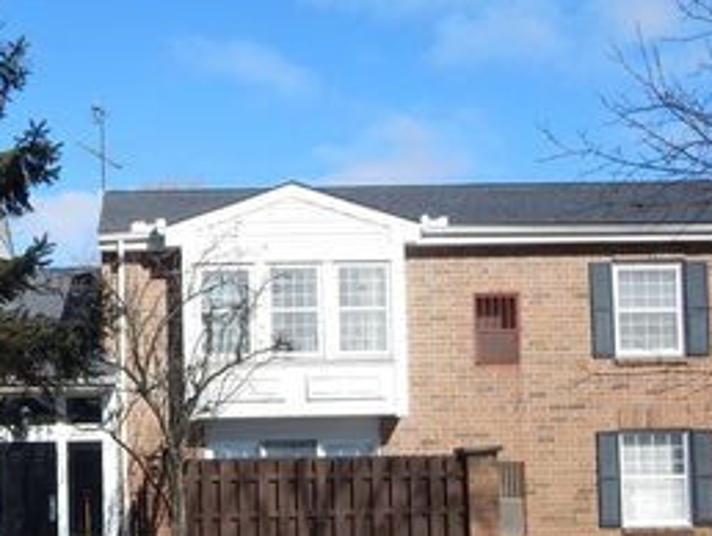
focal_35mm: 60
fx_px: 1235
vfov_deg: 23.9
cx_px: 119
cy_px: 471
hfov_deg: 31.1
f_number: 3.2
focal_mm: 5.6
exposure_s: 1/1250
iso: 125
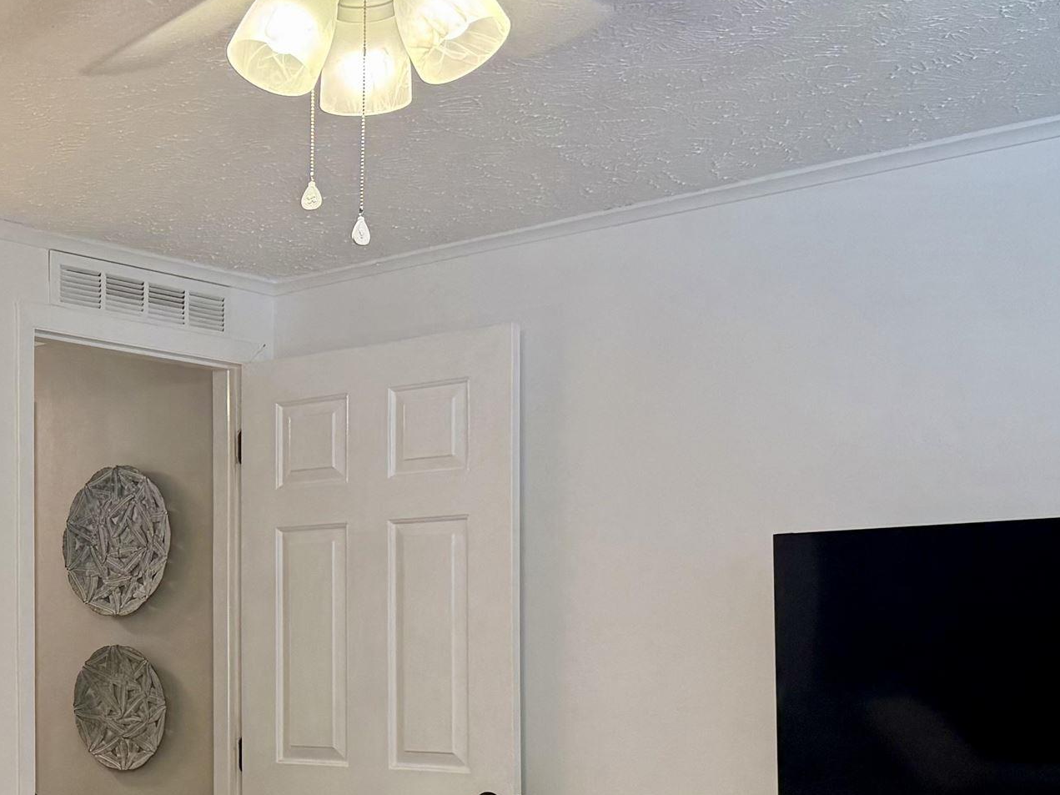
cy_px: 657
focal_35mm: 58
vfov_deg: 24.7
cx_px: -43
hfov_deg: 30.5
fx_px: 1776
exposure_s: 1/120
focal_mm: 6.76
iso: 250
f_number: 1.78
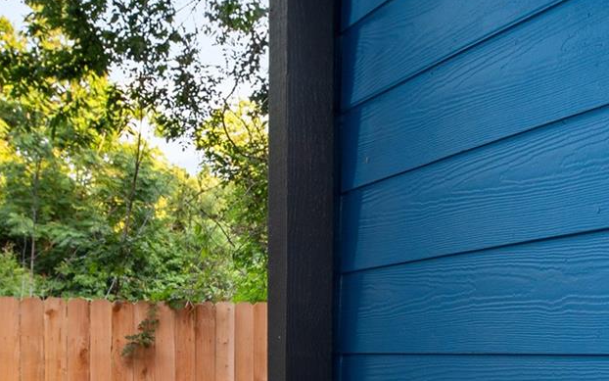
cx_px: 468
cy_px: 393
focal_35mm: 57
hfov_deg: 34.8
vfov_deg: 21.8
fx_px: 946
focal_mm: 17
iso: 250
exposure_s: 1/125
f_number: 7.1
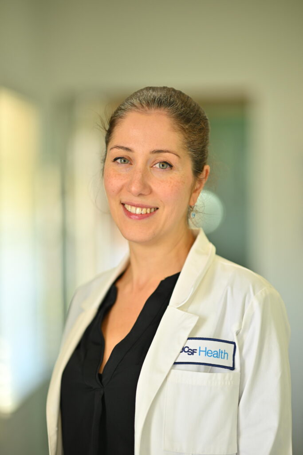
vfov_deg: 19.5
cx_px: 152
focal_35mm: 105
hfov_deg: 13.0
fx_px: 1325
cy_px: 228
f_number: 1.4
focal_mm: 105
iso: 64
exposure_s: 1/125
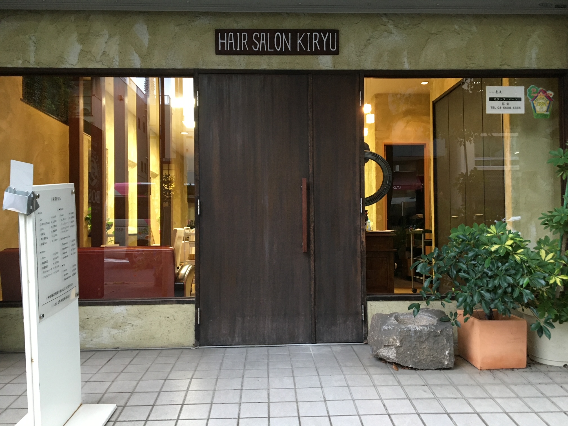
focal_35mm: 29
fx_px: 476
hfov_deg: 61.7
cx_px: 284
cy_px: 213
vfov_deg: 48.2
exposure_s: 1/30
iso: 100
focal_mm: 4.15
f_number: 2.2
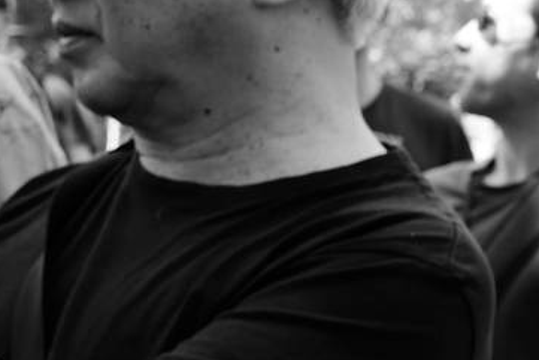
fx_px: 2322
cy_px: 285
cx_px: 1079
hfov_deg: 11.8
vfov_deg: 8.8
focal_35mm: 155
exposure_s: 1/125
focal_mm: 28
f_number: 5.6
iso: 200
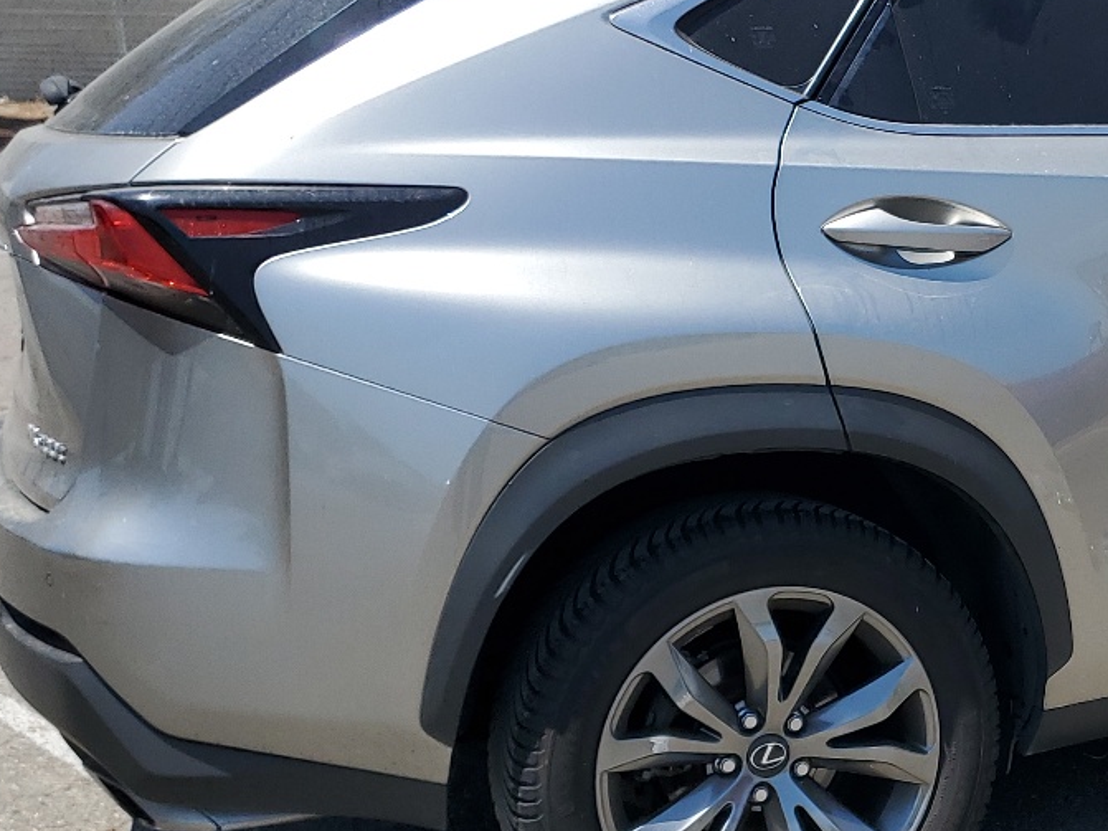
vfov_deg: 23.6
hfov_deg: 29.8
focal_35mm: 62
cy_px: 438
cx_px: 1006
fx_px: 1984
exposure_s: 1/3333
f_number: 1.5
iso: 50
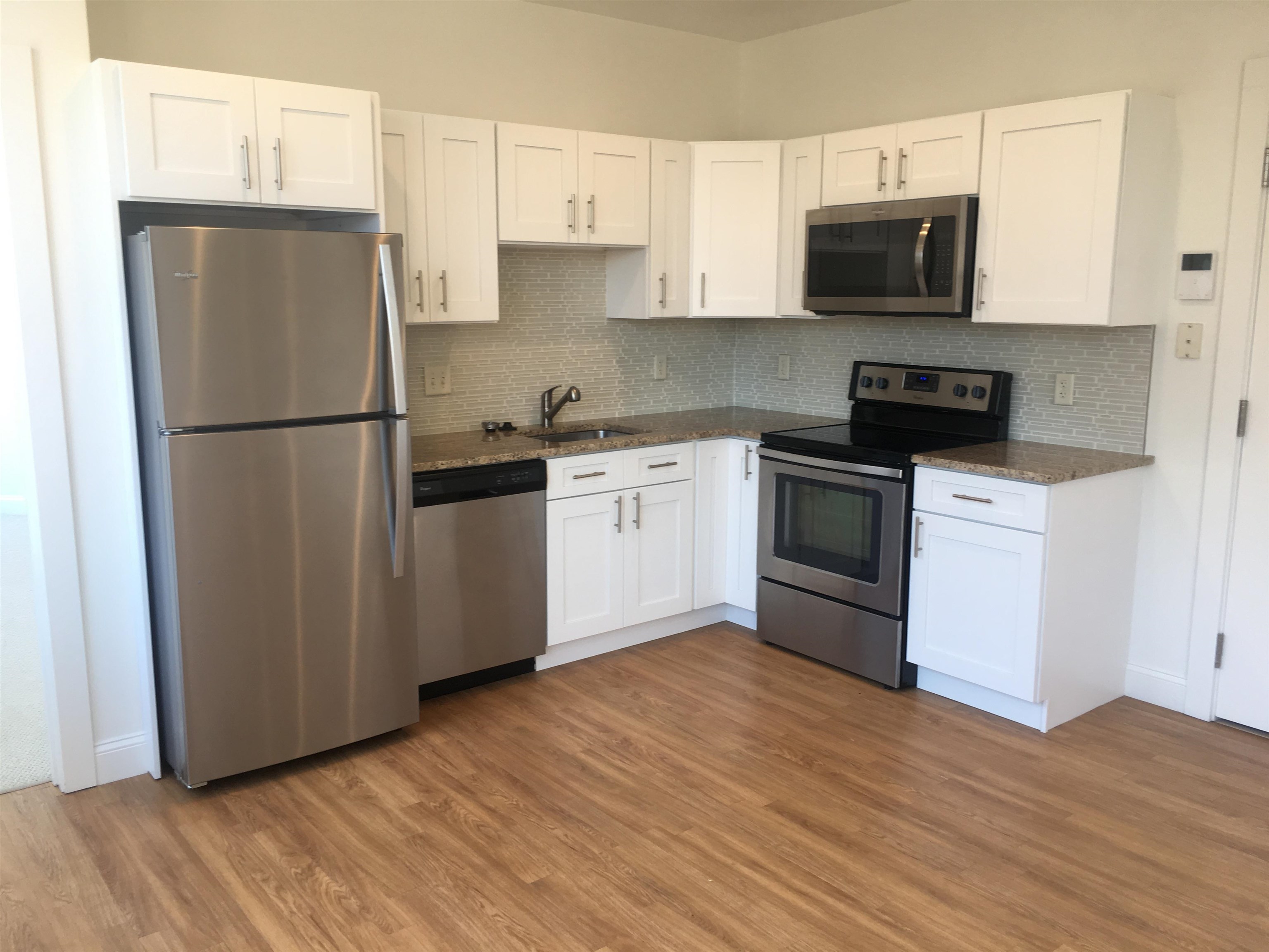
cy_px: 476
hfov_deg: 61.7
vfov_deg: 48.2
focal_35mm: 29
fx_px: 1063
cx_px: 634
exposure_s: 1/60
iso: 32
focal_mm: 4.15
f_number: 2.2
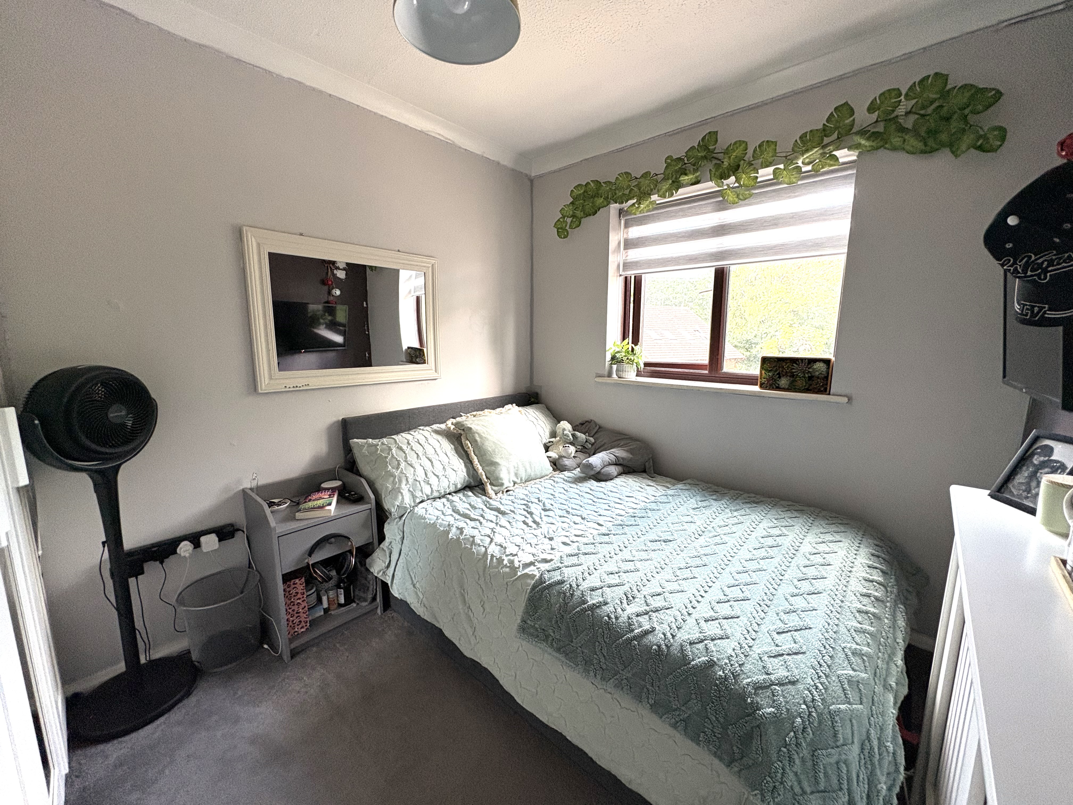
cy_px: 402
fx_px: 434
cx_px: 536
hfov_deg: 102.1
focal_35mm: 14
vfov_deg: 85.7
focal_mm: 2.22
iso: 200
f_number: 2.2
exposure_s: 1/99
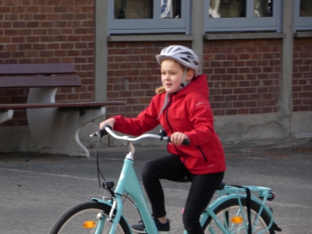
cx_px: 156
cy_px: 117
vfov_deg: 3.4
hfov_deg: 4.5
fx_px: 3966
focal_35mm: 440
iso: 80
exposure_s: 1/100
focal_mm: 78.8
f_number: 5.6
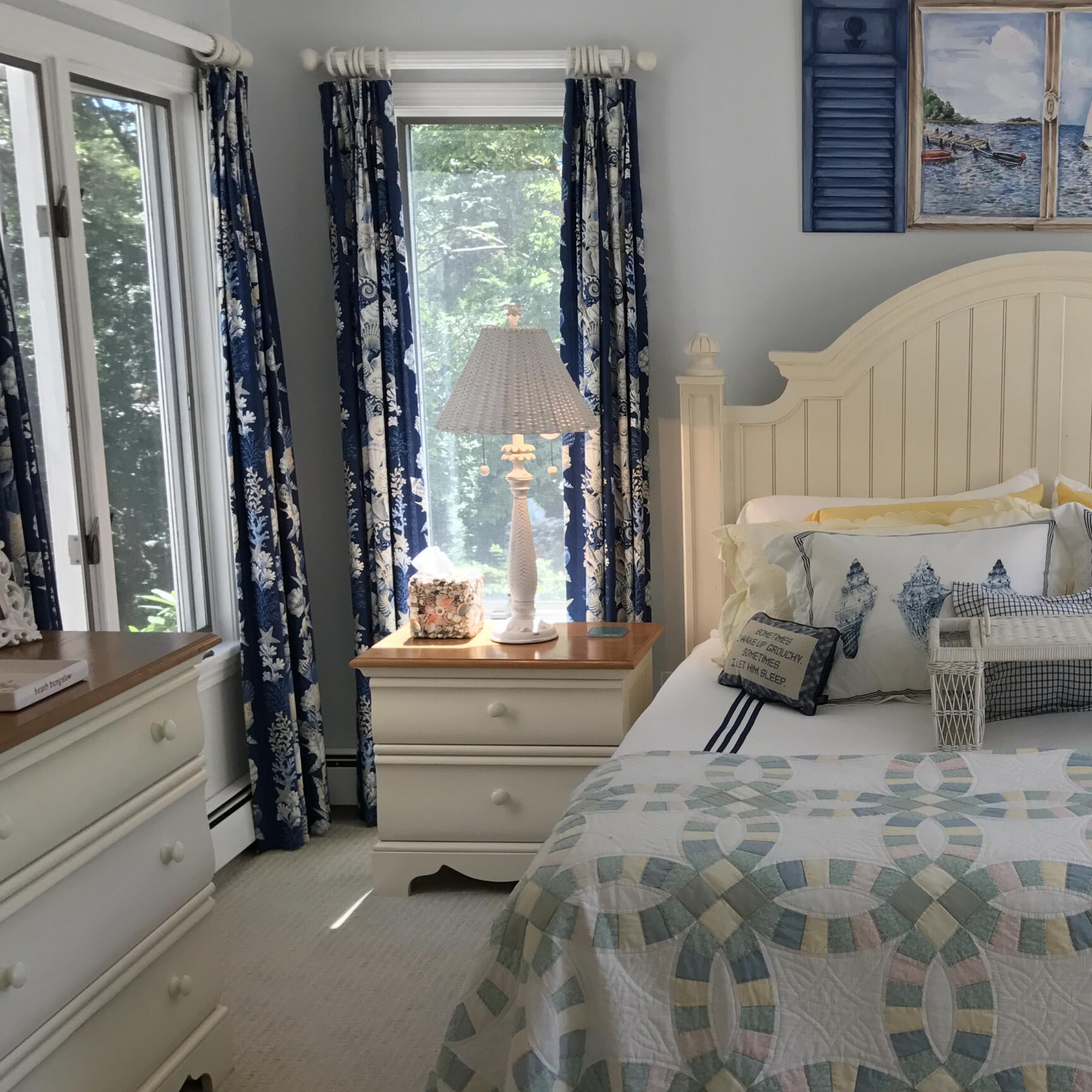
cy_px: 611
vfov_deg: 39.1
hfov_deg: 37.7
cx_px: 878
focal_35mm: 43
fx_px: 1535
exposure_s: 1/120
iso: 32
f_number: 1.8
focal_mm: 3.99
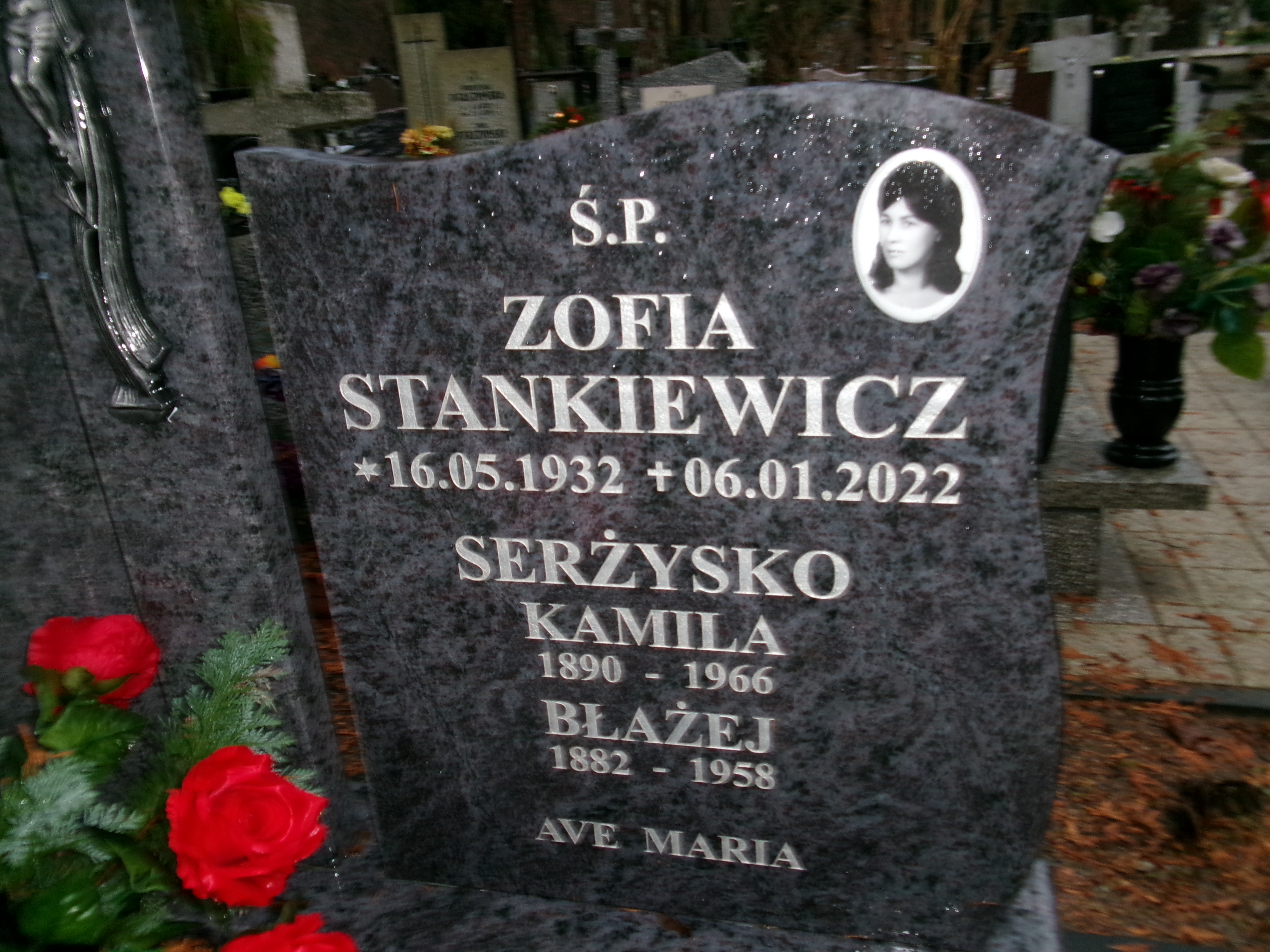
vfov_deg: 49.7
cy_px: 476
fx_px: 1027
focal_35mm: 28
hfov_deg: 63.4
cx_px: 635
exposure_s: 1/34
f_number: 3.9
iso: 200
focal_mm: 5.1
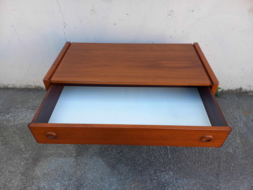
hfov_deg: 69.4
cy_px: 95
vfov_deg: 54.9
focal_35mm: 25
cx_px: 126
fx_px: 183
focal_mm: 4.65
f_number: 1.8
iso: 50
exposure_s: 1/110
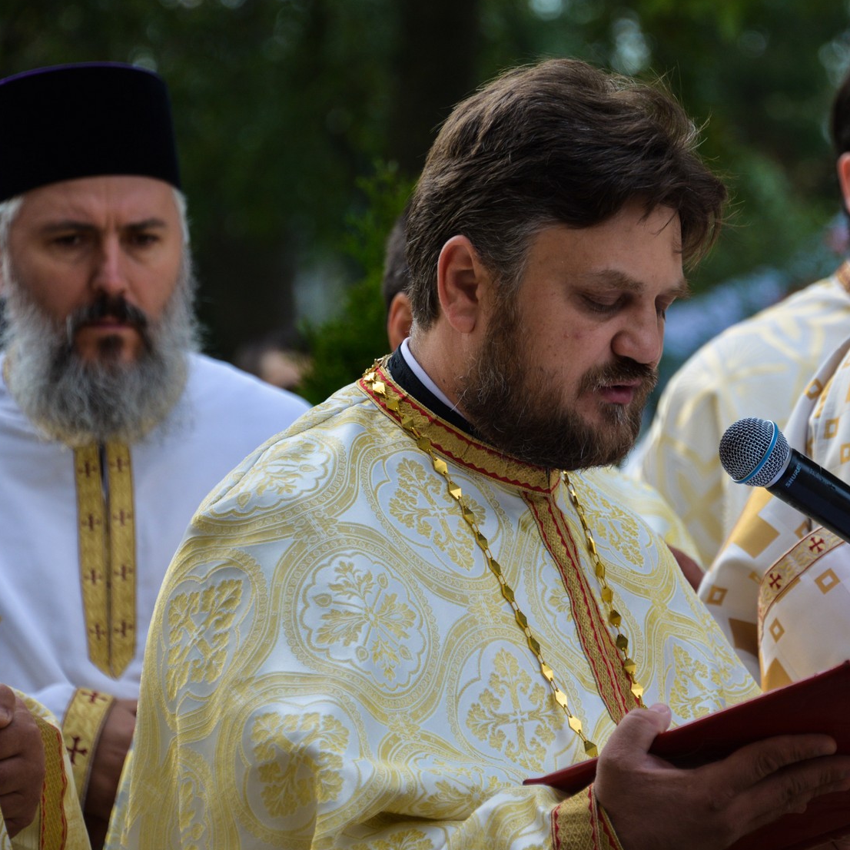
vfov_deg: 7.0
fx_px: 6945
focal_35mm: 250
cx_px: 615
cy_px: 423
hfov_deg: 7.0
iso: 500
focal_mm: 170
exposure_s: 1/250
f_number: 5.6
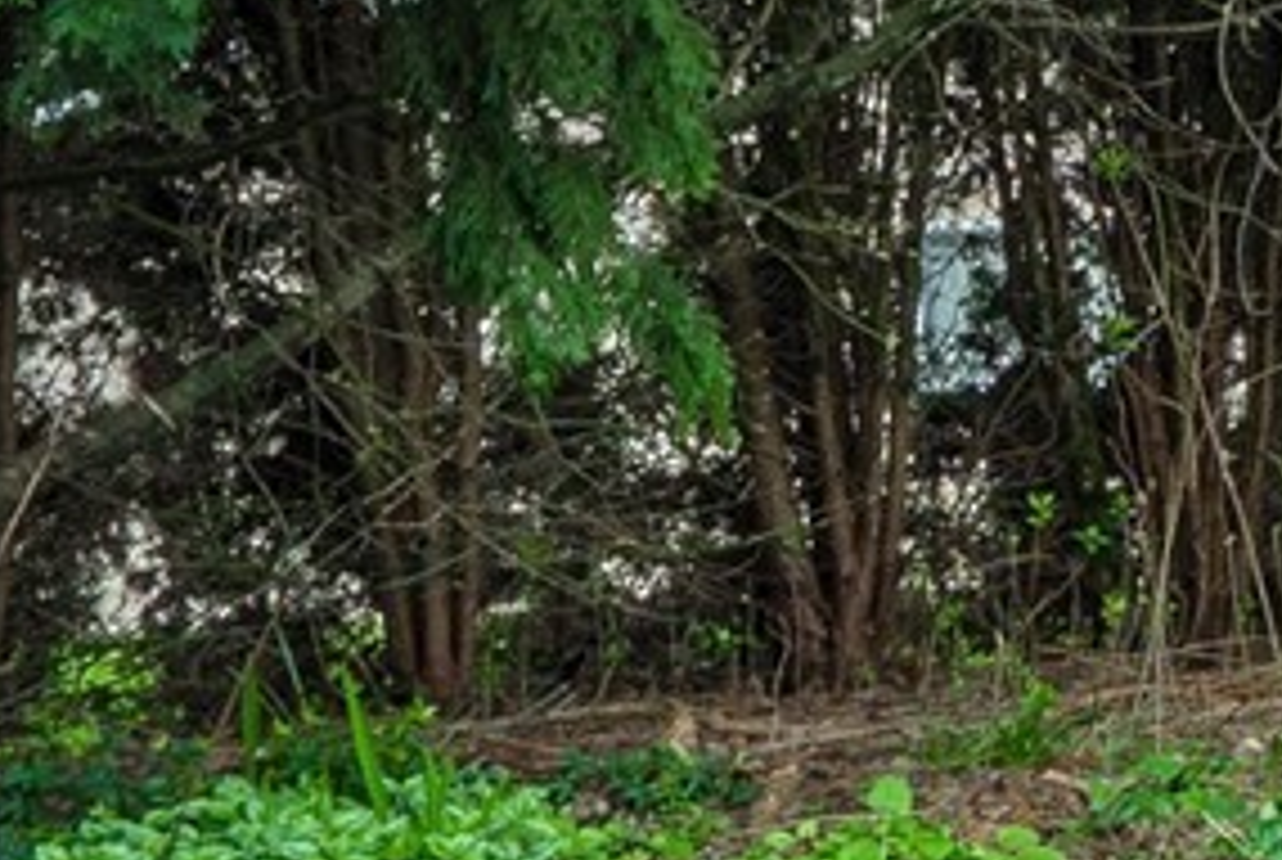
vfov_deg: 14.5
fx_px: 3388
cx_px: 3250
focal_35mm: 95
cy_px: 405
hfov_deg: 13.7
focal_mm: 16
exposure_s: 1/40
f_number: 7.1
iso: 80
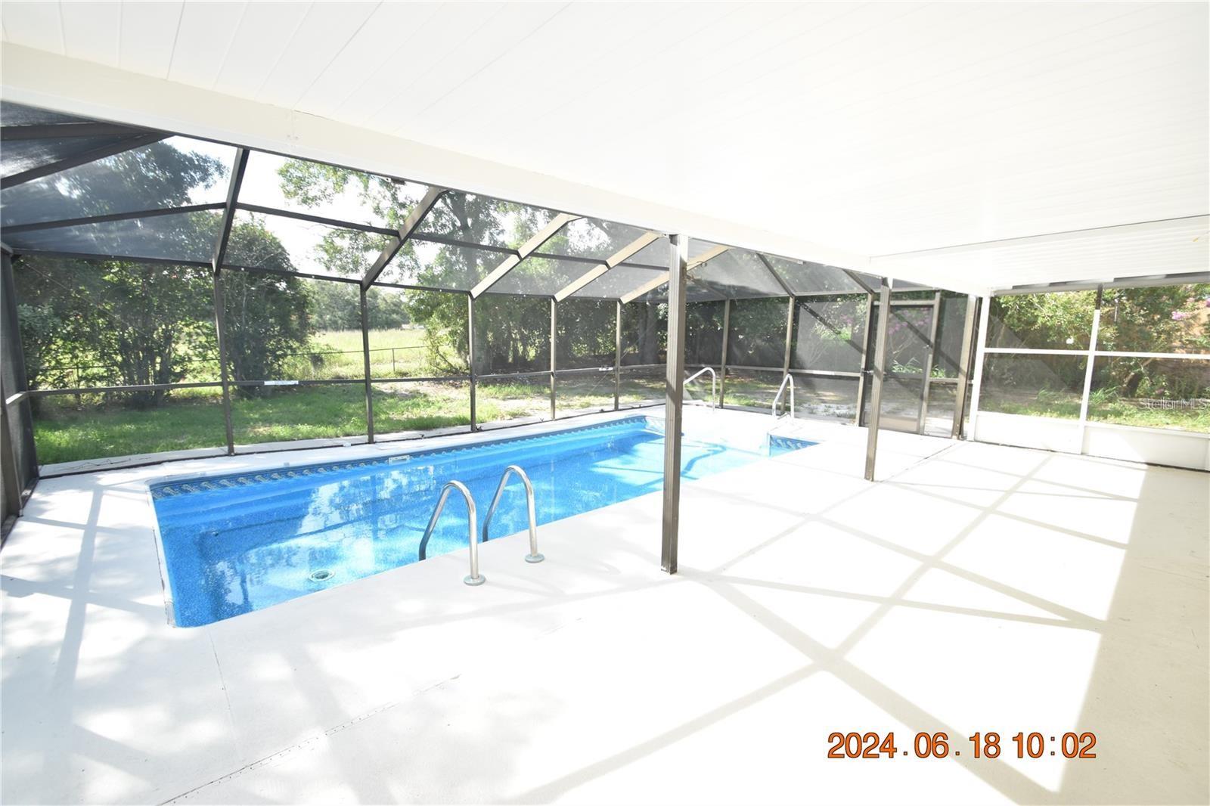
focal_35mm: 15
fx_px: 504
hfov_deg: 100.4
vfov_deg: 77.3
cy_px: 403
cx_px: 605
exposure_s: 1/200
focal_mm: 10
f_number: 7.1
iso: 400
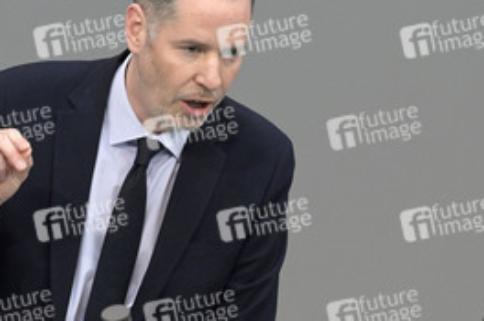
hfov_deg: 2.9
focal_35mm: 701
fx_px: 9407
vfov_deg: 2.0
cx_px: 215
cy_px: 174
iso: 6400
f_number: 6.3
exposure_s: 1/400
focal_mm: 410
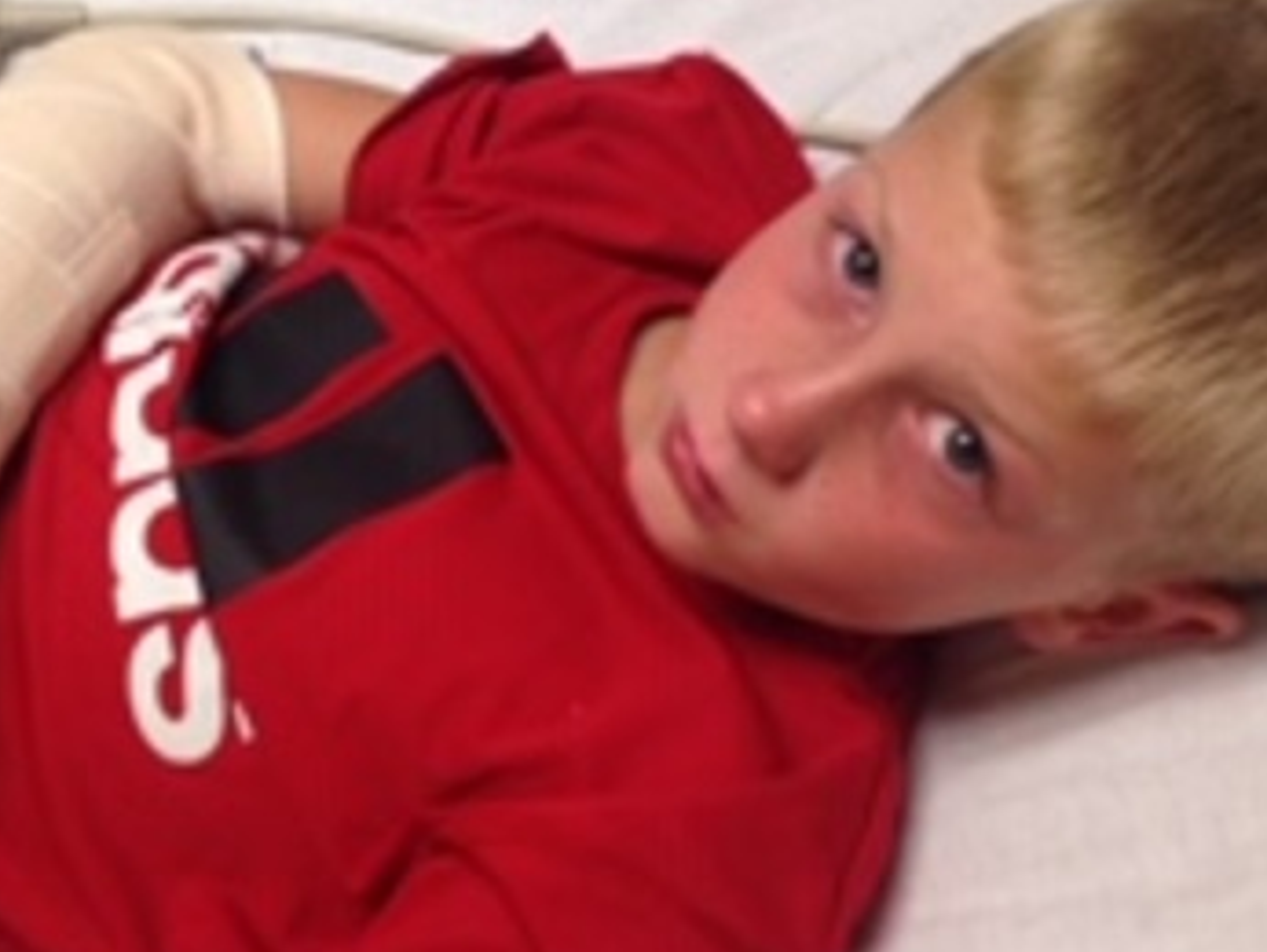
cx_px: 352
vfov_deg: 23.8
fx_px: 2234
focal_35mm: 61
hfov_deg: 31.2
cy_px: 231
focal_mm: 4.12
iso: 50
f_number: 2.4
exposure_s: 1/24
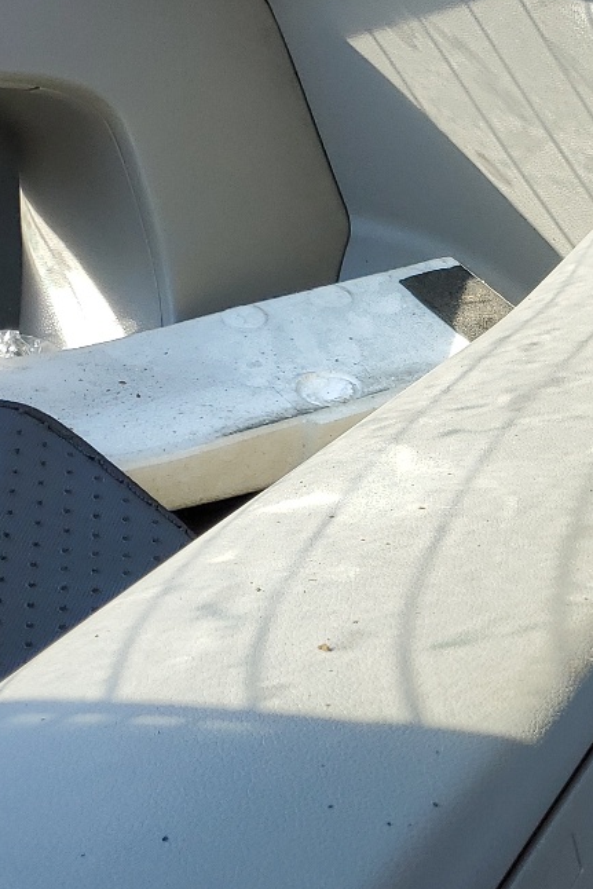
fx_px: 1654
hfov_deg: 18.9
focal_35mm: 67
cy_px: 574
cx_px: 758
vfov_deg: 29.9
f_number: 1.5
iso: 50
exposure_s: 1/189
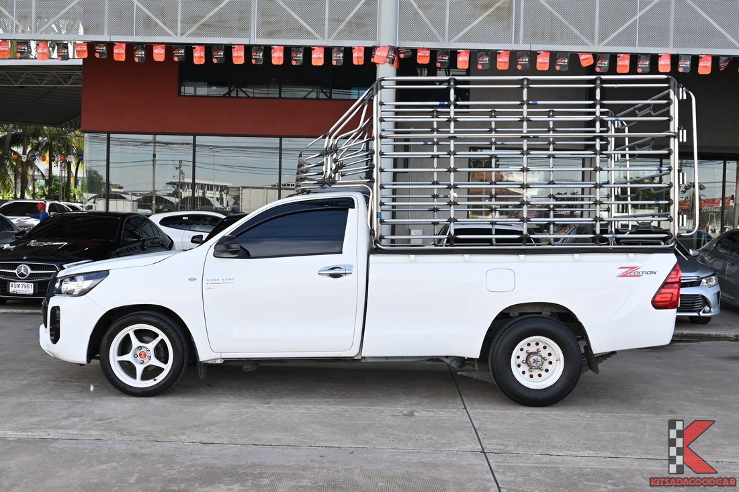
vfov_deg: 31.9
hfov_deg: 46.4
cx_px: 370
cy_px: 246
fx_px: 862
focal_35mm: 42
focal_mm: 28
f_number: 6.7
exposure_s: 1/350
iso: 280
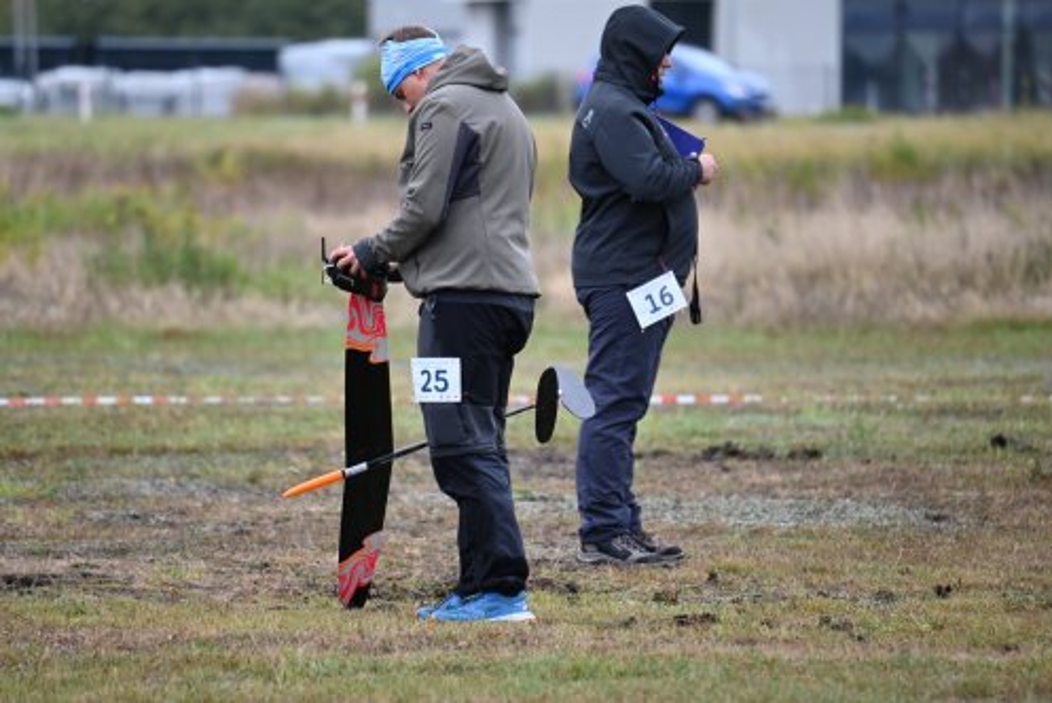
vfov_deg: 3.4
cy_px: 352
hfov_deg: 5.2
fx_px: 11695
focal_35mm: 400
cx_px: 526
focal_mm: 400
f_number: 6.3
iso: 1250
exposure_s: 1/320
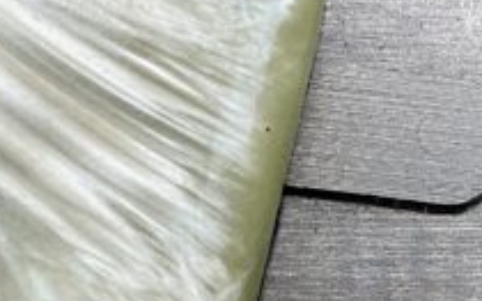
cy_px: 186
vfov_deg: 8.7
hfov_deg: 13.9
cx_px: 409
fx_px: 1969
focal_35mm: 150
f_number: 1.8
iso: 16
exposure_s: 1/161
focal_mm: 3
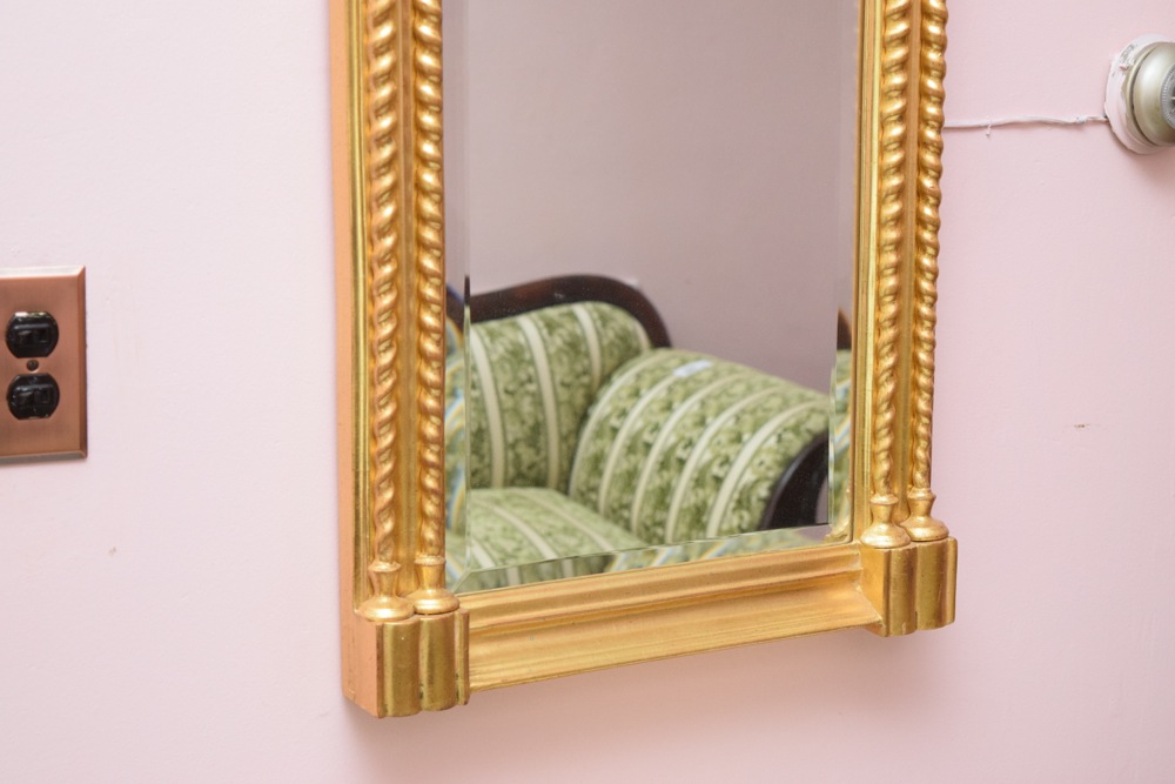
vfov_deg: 16.6
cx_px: 588
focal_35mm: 82
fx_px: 2693
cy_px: 392
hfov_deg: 24.6
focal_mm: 55
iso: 2200
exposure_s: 1/60
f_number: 5.6
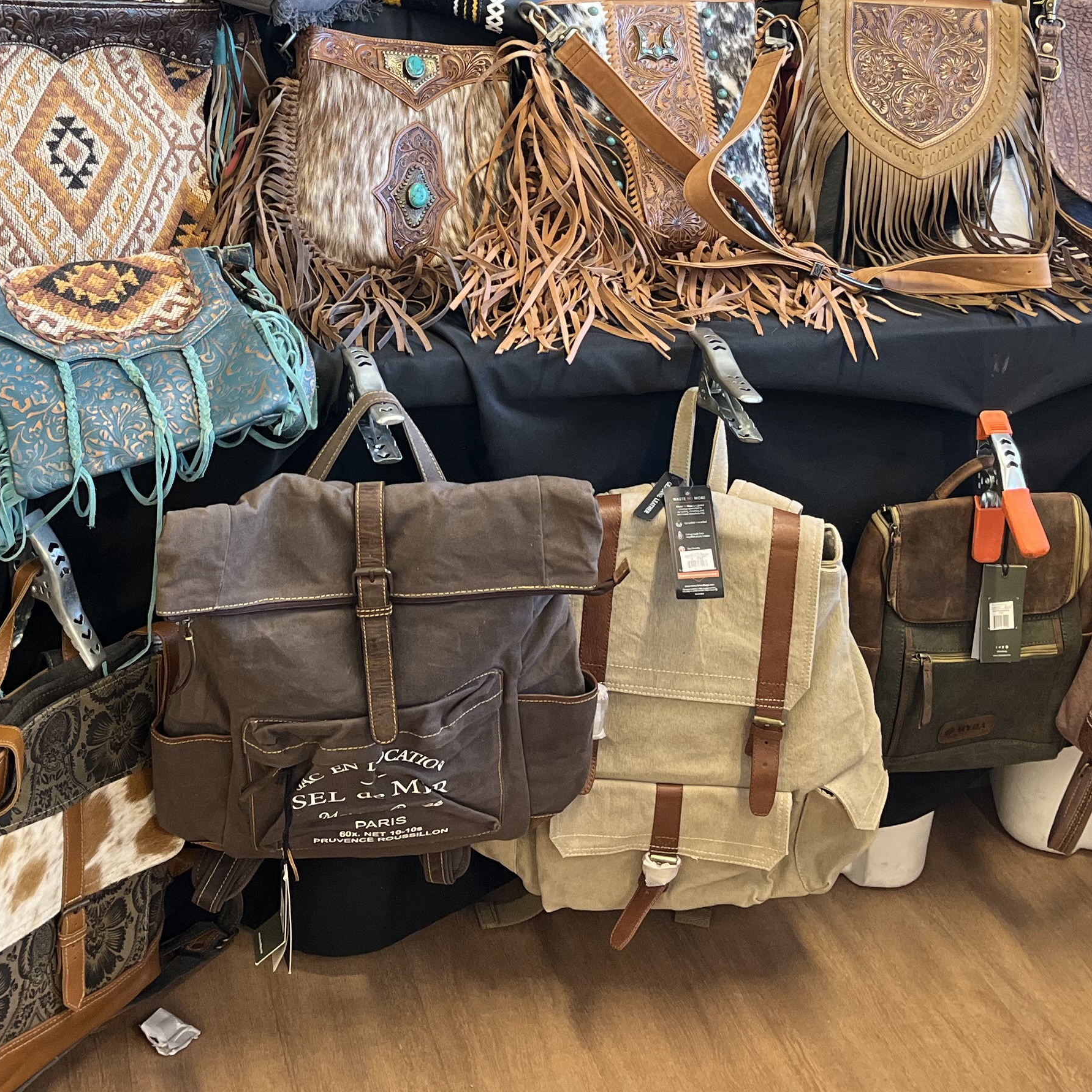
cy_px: 210
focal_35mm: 52
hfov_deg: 32.6
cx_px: 415
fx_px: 1856
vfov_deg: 31.9
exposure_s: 1/60
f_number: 1.6
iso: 125
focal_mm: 5.1
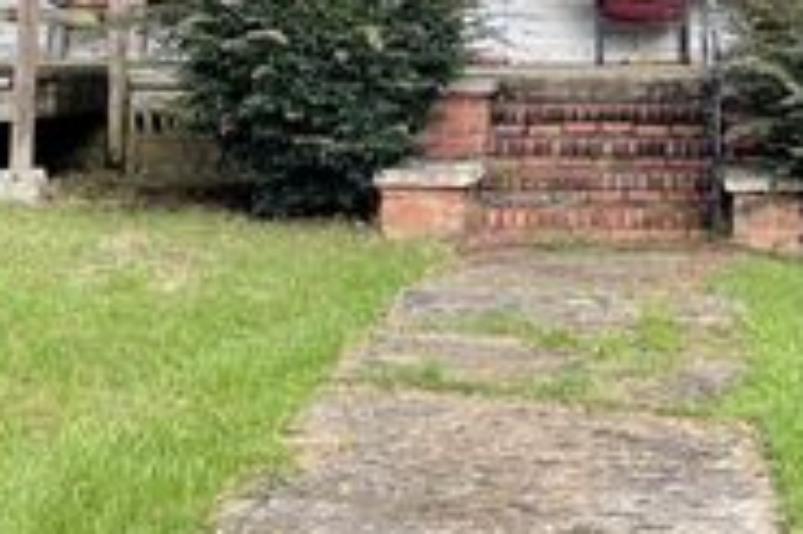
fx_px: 1627
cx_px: 677
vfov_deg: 17.8
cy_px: -89
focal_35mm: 73
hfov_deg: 27.0
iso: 32
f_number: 1.6
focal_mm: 5.1
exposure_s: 1/330
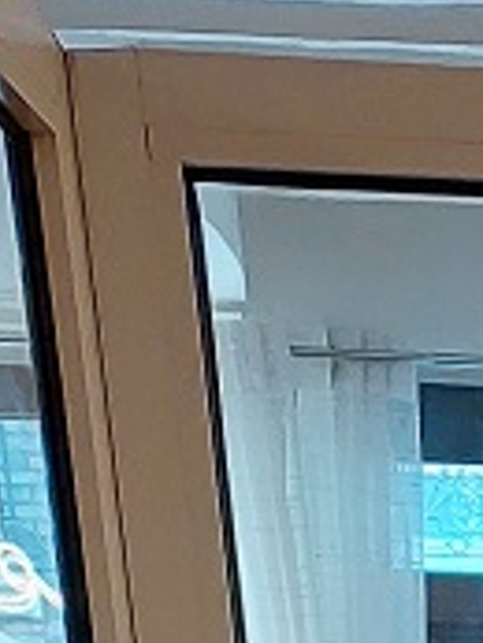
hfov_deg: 7.0
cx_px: 1516
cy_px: 2303
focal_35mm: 189
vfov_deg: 8.0
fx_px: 3512
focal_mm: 5.23
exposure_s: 1/50
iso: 200
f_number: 1.8
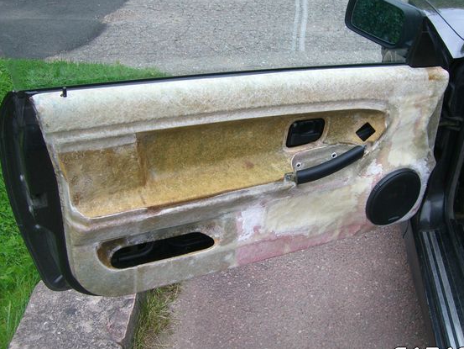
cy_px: 158
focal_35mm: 44
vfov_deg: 32.9
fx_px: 590
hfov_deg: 42.8
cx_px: 268
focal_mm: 6.2
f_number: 2.7
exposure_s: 1/250
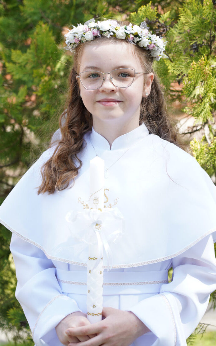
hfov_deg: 10.5
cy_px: 151
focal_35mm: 125
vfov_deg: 16.7
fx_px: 1177
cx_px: 116
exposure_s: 1/125
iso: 100
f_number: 4
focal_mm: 105
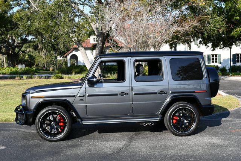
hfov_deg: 41.1
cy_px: 80
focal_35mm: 48
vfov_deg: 28.1
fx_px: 322
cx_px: 120
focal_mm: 24
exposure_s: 1/250
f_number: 8
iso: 125
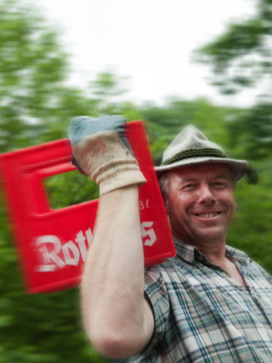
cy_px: 185
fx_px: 639
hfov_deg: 24.0
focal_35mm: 61
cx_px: 140
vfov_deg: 31.7
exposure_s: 1/125
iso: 800
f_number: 5
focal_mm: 48
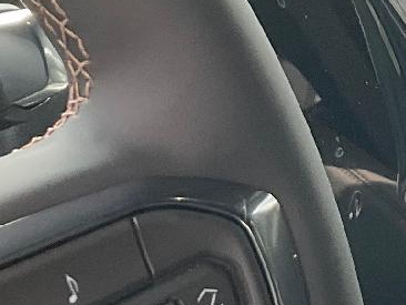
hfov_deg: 12.8
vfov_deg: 9.8
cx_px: 444
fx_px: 1784
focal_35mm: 152
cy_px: 114
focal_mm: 3
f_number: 1.8
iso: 32
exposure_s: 1/122
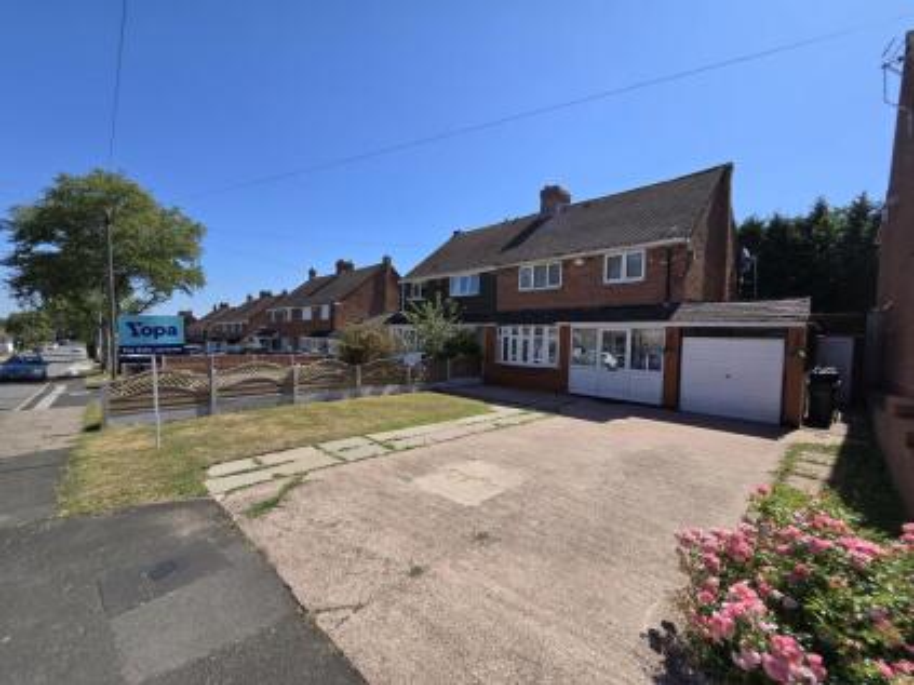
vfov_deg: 89.9
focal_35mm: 13
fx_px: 343
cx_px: 457
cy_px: 342
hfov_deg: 106.2
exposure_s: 1/2204
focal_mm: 2.2
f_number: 2.2
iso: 50
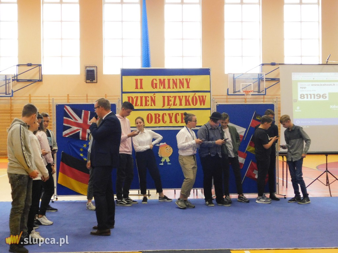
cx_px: 169
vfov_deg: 28.6
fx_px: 498
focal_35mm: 51
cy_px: 126
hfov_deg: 37.5
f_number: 3.8
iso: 800
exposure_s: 1/40
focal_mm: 9
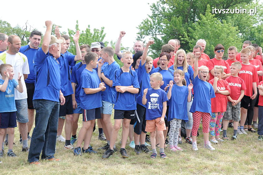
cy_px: 88
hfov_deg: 27.0
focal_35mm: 75
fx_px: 547
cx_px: 132
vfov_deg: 18.1
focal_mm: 50
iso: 500
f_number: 10
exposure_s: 1/400
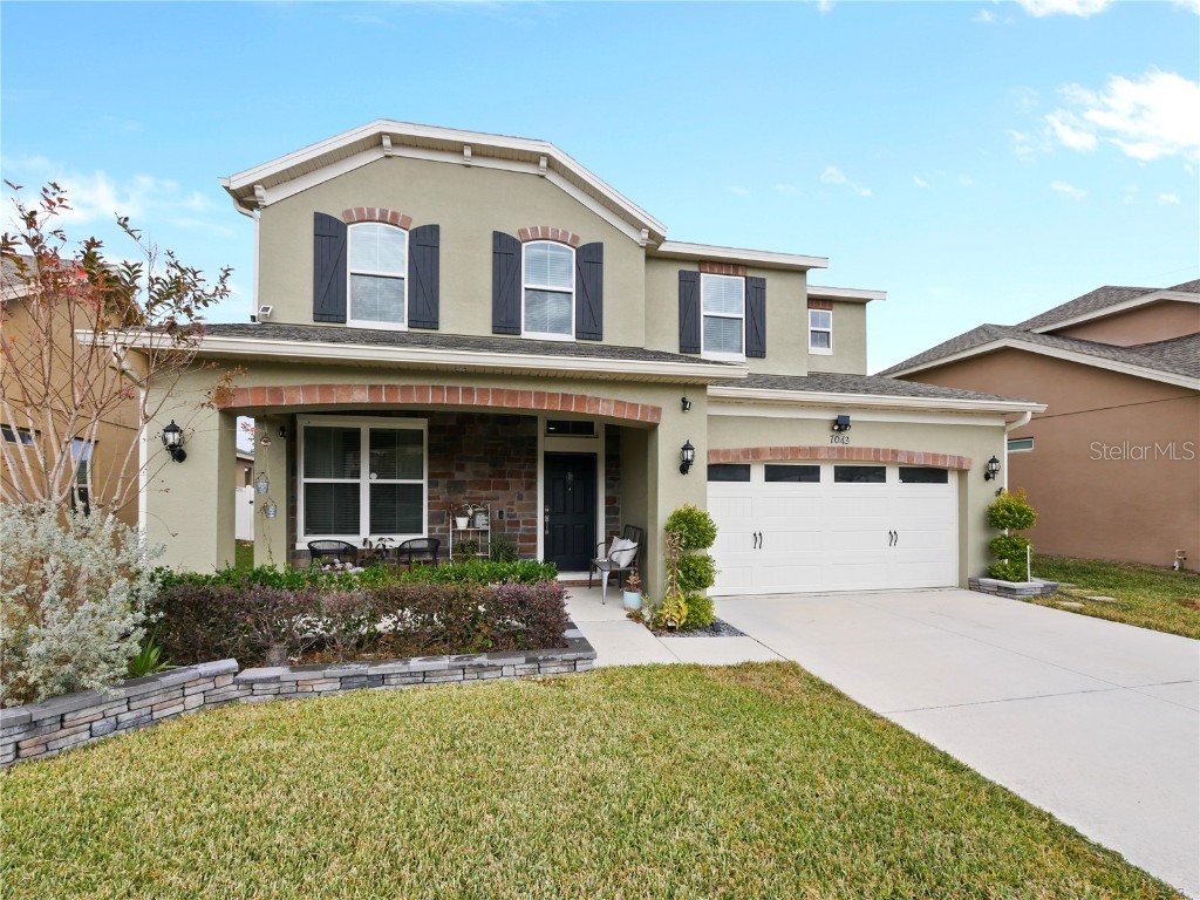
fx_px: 485
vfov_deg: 85.7
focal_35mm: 14
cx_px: 600
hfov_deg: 102.1
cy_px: 450
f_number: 8
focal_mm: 7
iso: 200
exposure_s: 1/400
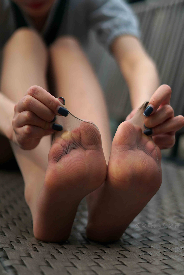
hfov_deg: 27.0
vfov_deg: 39.6
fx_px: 383
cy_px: 138
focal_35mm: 50
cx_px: 92
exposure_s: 1/4000
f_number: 1.8
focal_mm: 50
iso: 160
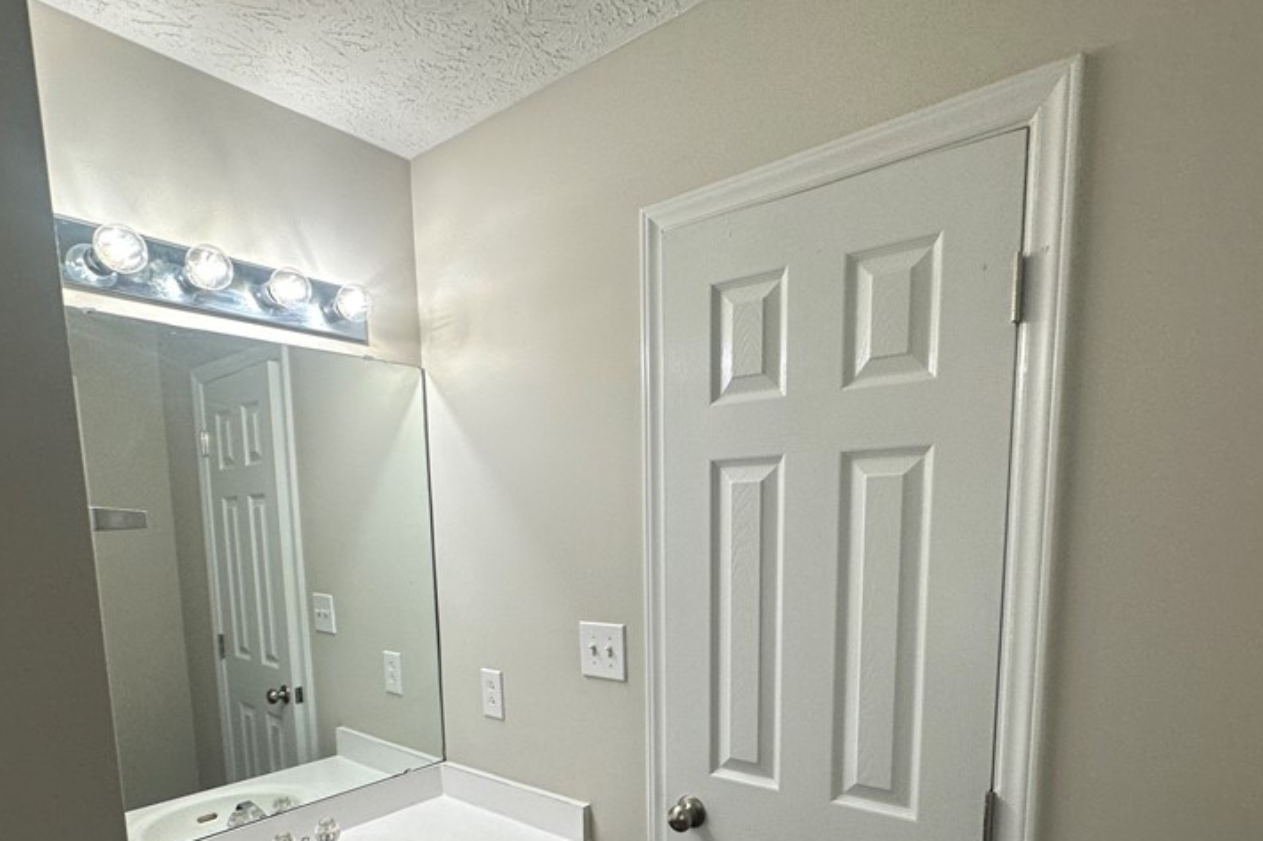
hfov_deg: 81.2
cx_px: 632
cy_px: 624
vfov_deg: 56.7
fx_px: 737
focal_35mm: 21
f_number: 2.2
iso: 100
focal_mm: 2.22
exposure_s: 1/120
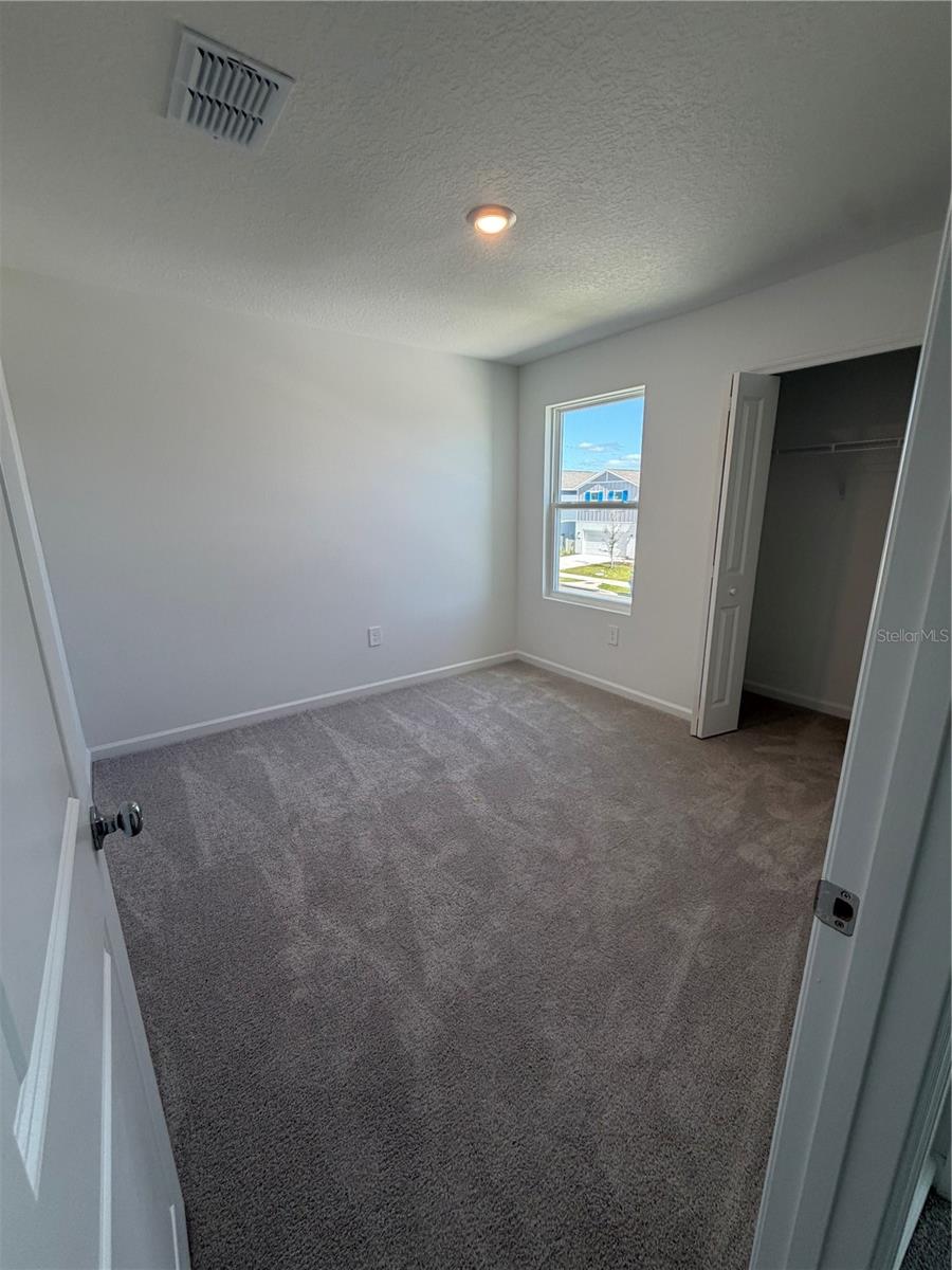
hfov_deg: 85.7
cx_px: 476
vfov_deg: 102.1
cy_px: 635
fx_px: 513
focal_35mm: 14
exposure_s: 1/121
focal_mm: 2.22
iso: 100
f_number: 2.2
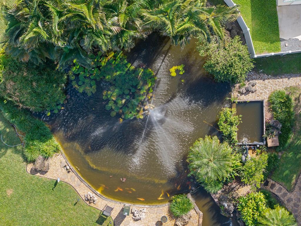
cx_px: 150
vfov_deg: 21.0
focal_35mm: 70
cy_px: 113
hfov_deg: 27.8
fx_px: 609
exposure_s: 1/15
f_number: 2.8
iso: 390
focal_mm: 19.35
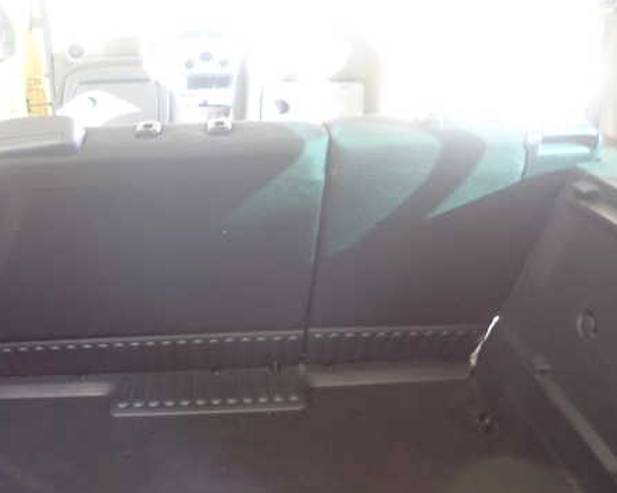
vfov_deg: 44.5
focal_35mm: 33
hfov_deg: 53.6
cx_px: 227
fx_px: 602
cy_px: 221
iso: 800
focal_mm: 4.5
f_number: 2
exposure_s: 1/30
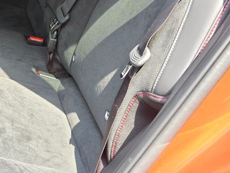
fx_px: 425
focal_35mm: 64
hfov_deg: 25.6
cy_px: -17
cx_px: -77
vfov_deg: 21.7
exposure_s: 1/180
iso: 80
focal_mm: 6.3
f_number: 1.7
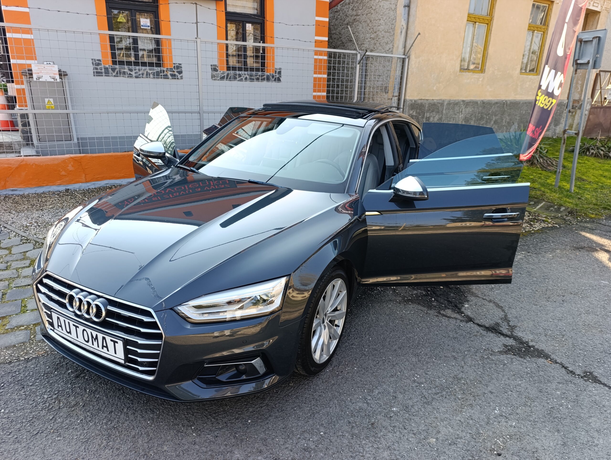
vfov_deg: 59.0
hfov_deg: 73.8
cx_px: 306
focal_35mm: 23
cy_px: 230
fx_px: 407
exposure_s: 1/105
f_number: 1.6
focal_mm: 6.14
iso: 50
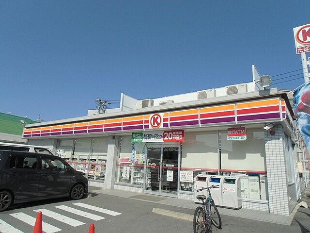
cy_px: 116
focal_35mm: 24
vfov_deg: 56.8
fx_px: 215
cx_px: 155
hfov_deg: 71.6
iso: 64
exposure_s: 1/200
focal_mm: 4.24
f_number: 7.9
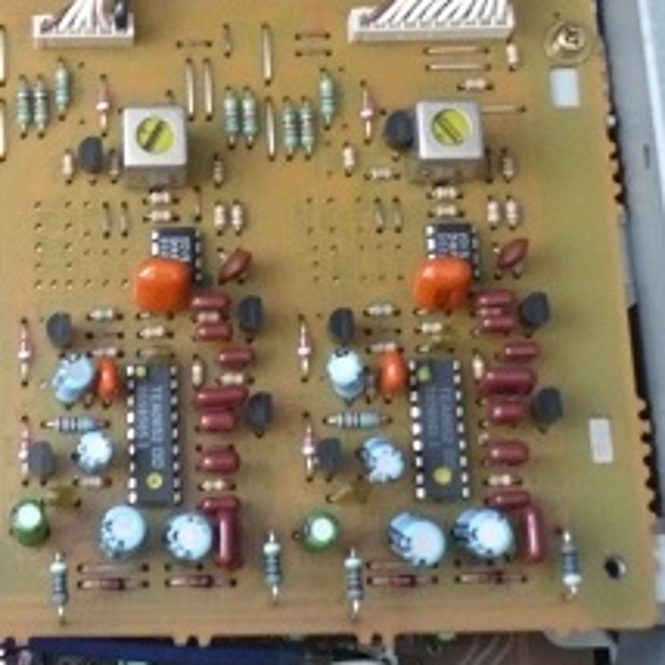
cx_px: 11
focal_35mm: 89
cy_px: -89
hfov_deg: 19.0
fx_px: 1934
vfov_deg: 18.7
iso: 400
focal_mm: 5.8
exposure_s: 1/10
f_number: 2.8
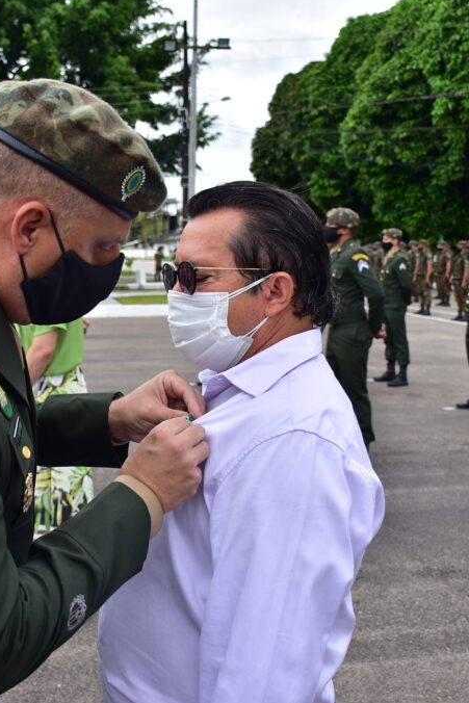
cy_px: 350
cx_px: 136
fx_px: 977
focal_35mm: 50
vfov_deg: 39.6
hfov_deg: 26.8
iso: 100
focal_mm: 22
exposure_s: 1/320
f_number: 4.5
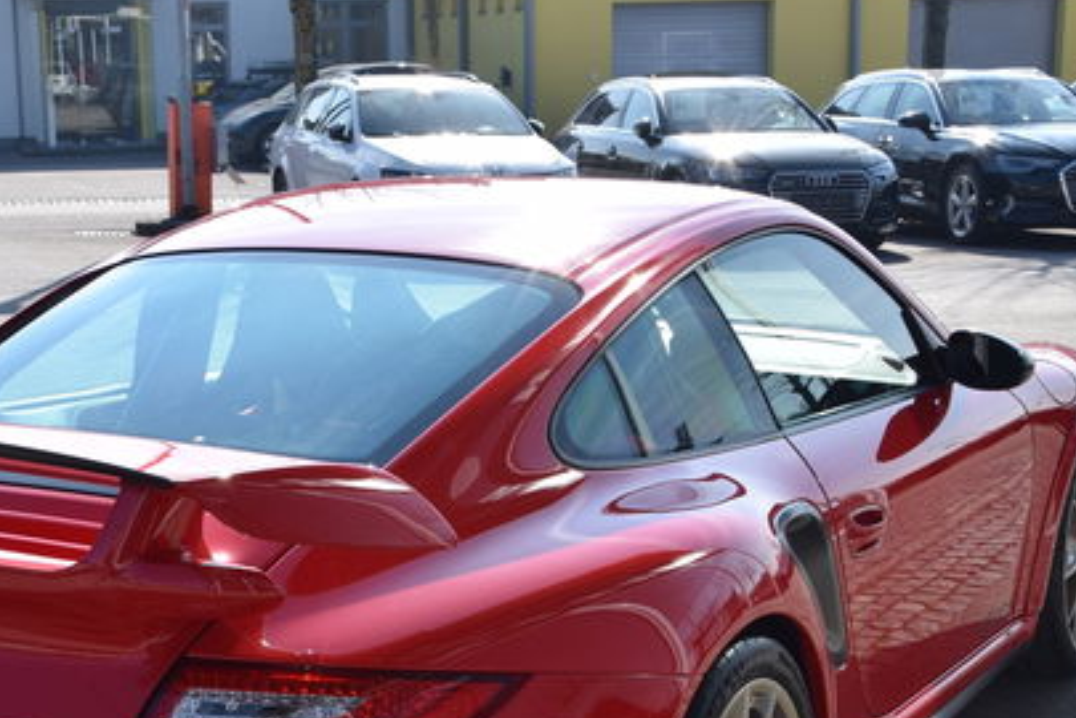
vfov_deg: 18.2
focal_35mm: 74
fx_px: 2212
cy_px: 585
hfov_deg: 27.2
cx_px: 372
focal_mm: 26
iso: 200
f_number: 9
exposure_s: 1/320
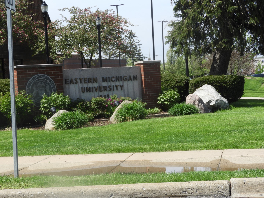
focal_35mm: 85
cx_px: 132
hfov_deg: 23.0
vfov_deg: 17.4
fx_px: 648
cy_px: 99
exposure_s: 1/500
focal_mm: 15.2
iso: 100
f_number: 4.5
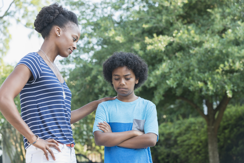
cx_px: 122
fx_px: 542
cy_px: 82
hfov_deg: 25.4
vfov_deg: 17.1
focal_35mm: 80
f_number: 4.5
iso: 400
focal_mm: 80
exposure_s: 1/200
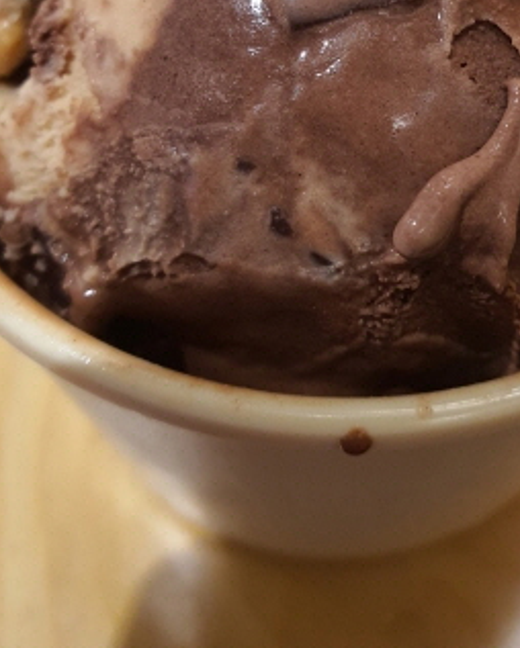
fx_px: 923
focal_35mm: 48
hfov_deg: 31.3
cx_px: 330
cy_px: 82
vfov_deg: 36.7
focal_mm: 4.3
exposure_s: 1/60
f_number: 2.4
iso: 200
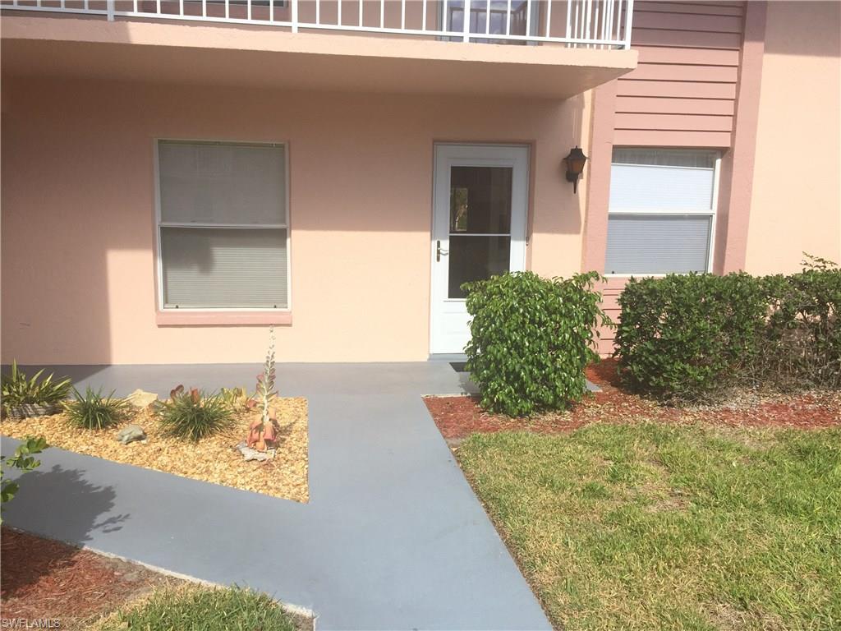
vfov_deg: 48.2
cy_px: 316
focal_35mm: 29
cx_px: 420
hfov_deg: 61.7
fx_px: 705
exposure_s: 1/1980
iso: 32
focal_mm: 4.15
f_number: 2.2
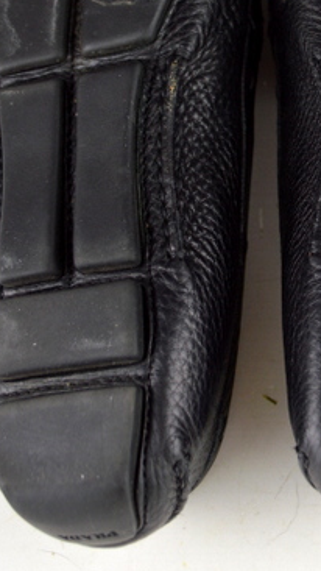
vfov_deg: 29.2
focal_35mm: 72
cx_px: 277
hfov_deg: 16.6
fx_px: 1089
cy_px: 200
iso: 400
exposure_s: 1/60
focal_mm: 24
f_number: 4
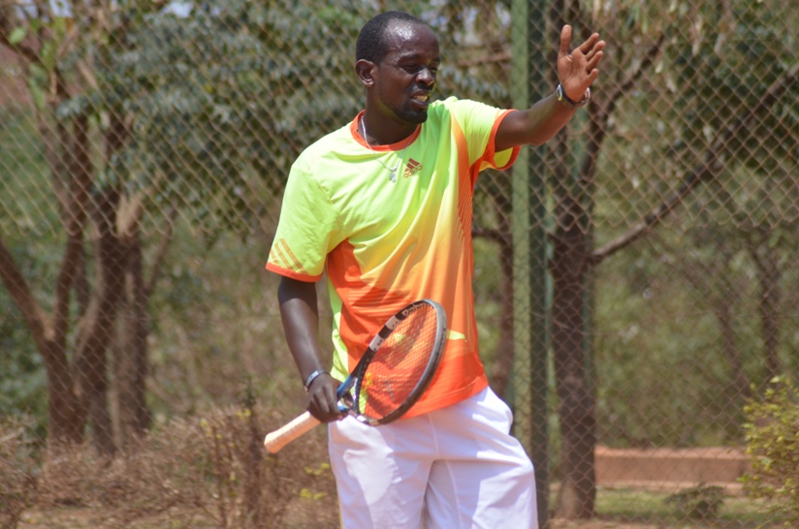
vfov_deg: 5.1
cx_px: 400
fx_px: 5981
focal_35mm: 270
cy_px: 264
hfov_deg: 7.6
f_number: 5.6
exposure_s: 1/2000
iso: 400
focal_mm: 180
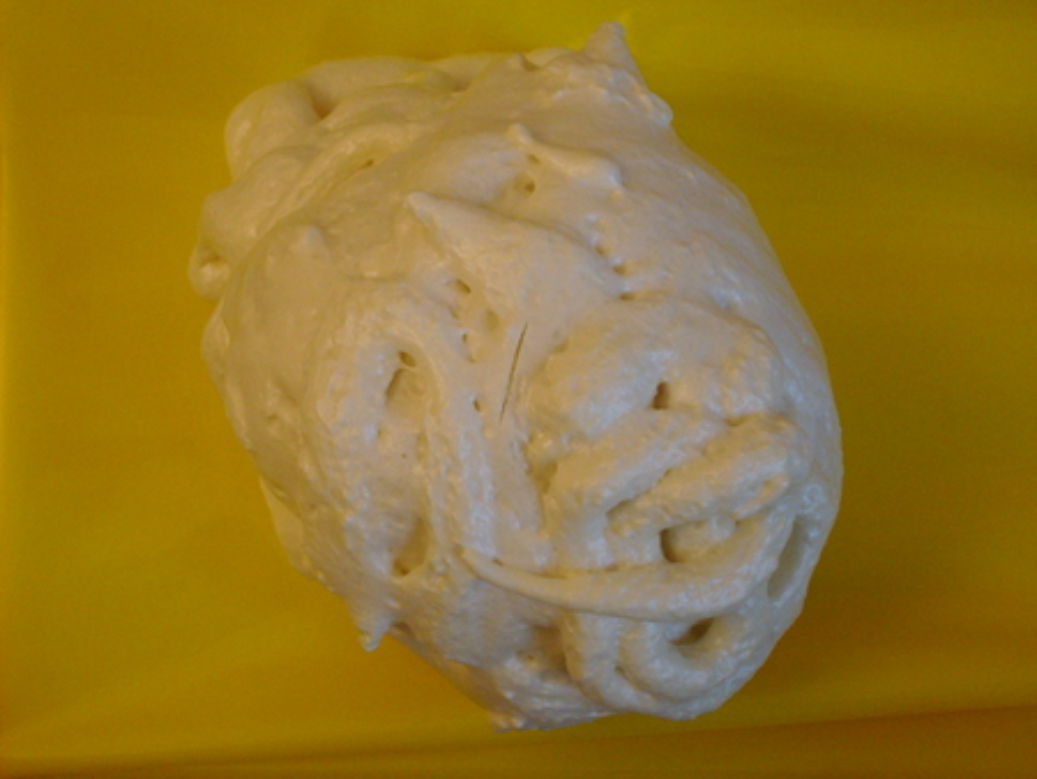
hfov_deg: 31.7
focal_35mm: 61
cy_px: 390
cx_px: 518
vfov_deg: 24.0
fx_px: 1828
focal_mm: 10.3
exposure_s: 1/15
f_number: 3.6
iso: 200
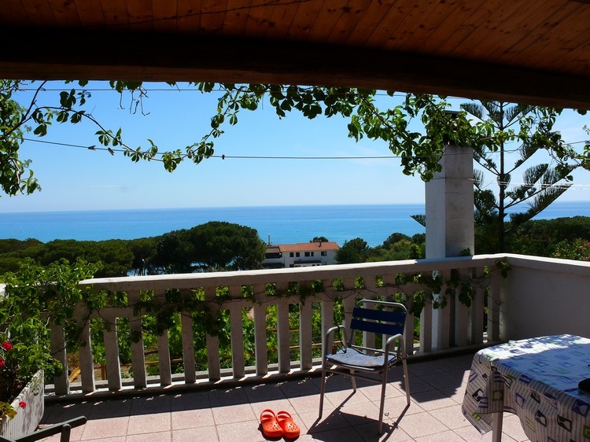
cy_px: 221
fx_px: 596
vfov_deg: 40.7
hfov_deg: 52.6
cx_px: 295
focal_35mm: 35
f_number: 7.1
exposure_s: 1/400
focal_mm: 7.4
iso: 100
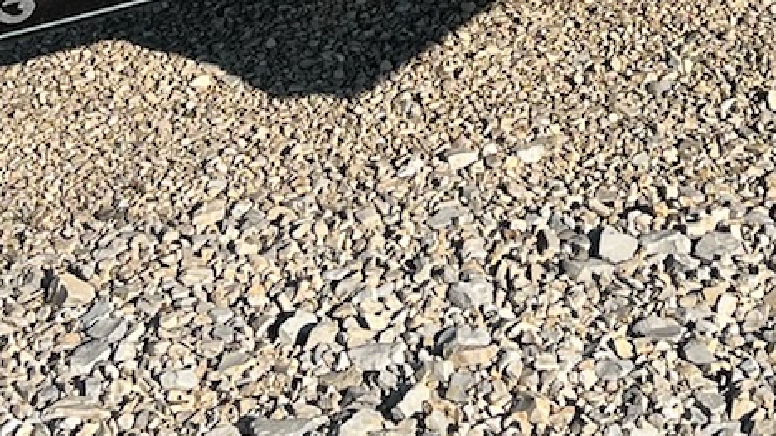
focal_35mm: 124
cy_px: -202
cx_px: 496
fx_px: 2551
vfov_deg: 9.5
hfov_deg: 17.3
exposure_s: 1/4831
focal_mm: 5.7
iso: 50
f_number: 1.5
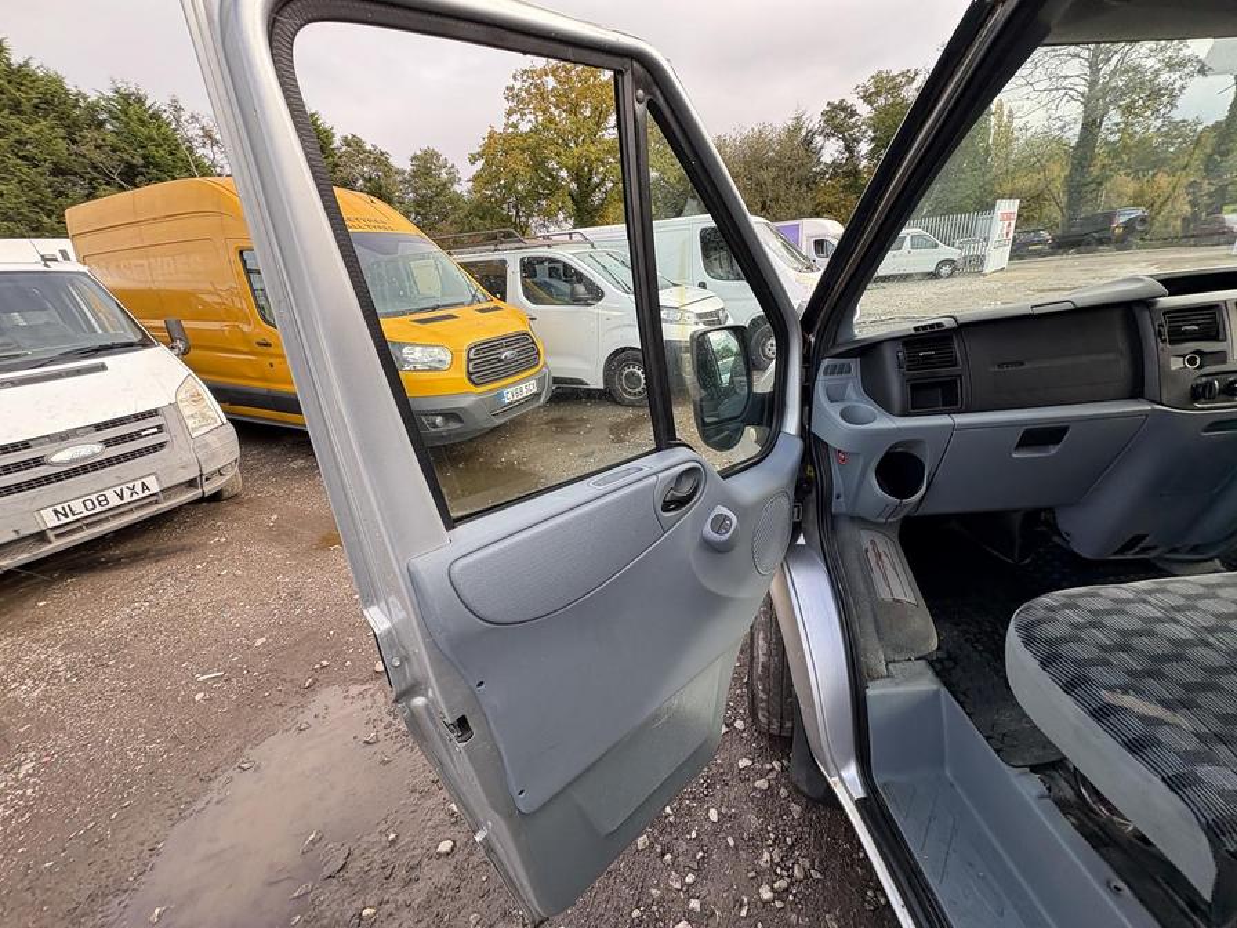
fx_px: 500
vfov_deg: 85.7
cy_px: 464
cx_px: 618
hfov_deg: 102.1
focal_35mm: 14
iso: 40
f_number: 2.2
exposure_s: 1/143
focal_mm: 2.22
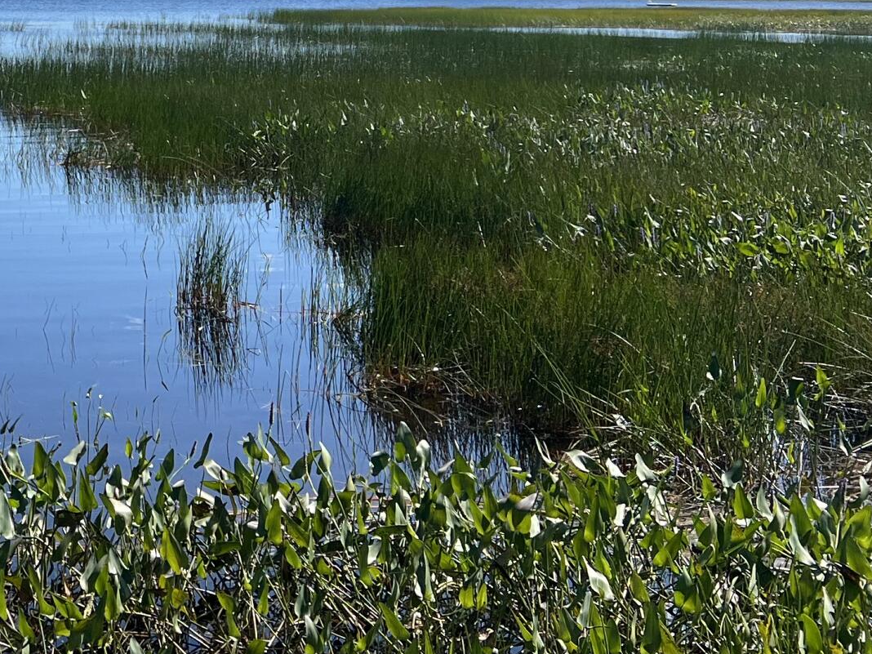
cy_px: 52
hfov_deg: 24.3
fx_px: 1839
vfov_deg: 19.7
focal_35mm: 73
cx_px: -160
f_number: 1.5
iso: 50
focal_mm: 5.7
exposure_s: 1/4831
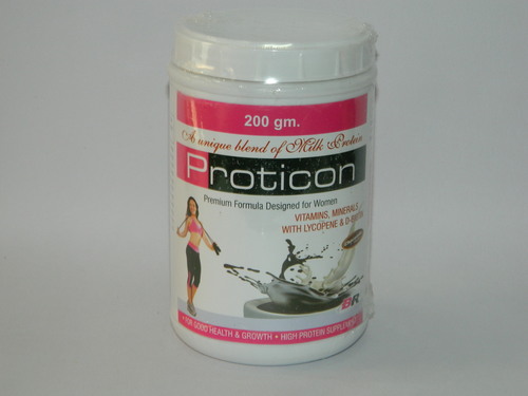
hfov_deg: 19.1
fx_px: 1571
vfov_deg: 14.4
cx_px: 264
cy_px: 198
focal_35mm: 103
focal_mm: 18.6
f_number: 4.5
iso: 200
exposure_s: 1/30
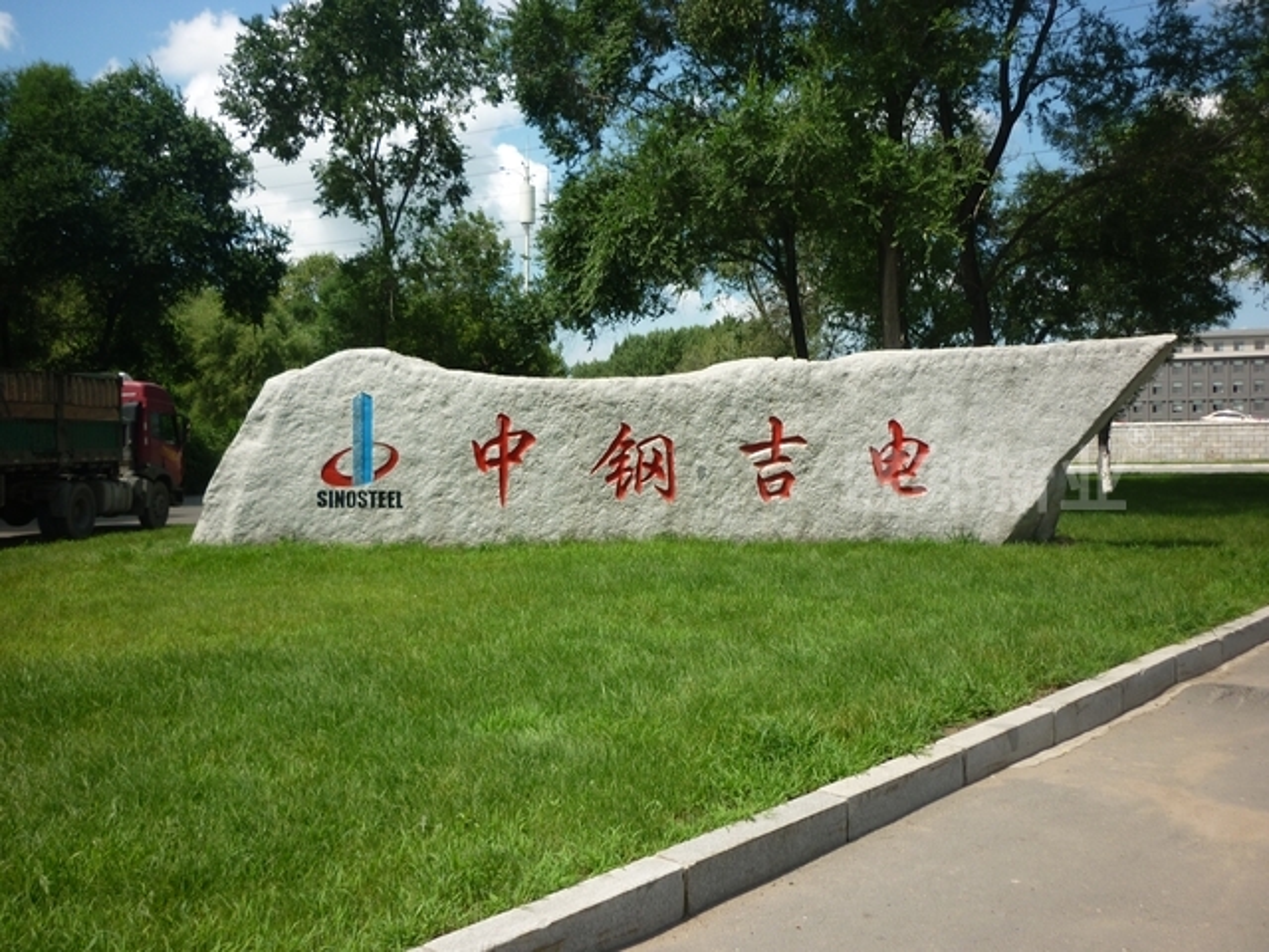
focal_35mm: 33
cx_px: 634
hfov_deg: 55.4
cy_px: 476
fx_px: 1210
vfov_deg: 42.9
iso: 80
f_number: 8
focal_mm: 5.5
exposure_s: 1/160
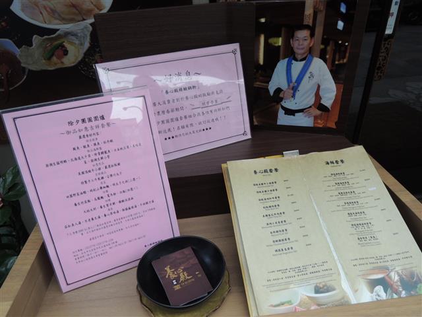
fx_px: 293
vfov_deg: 56.8
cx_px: 211
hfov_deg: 71.6
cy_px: 158
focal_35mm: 24
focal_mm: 4.3
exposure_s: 1/80
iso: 100
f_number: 2.8
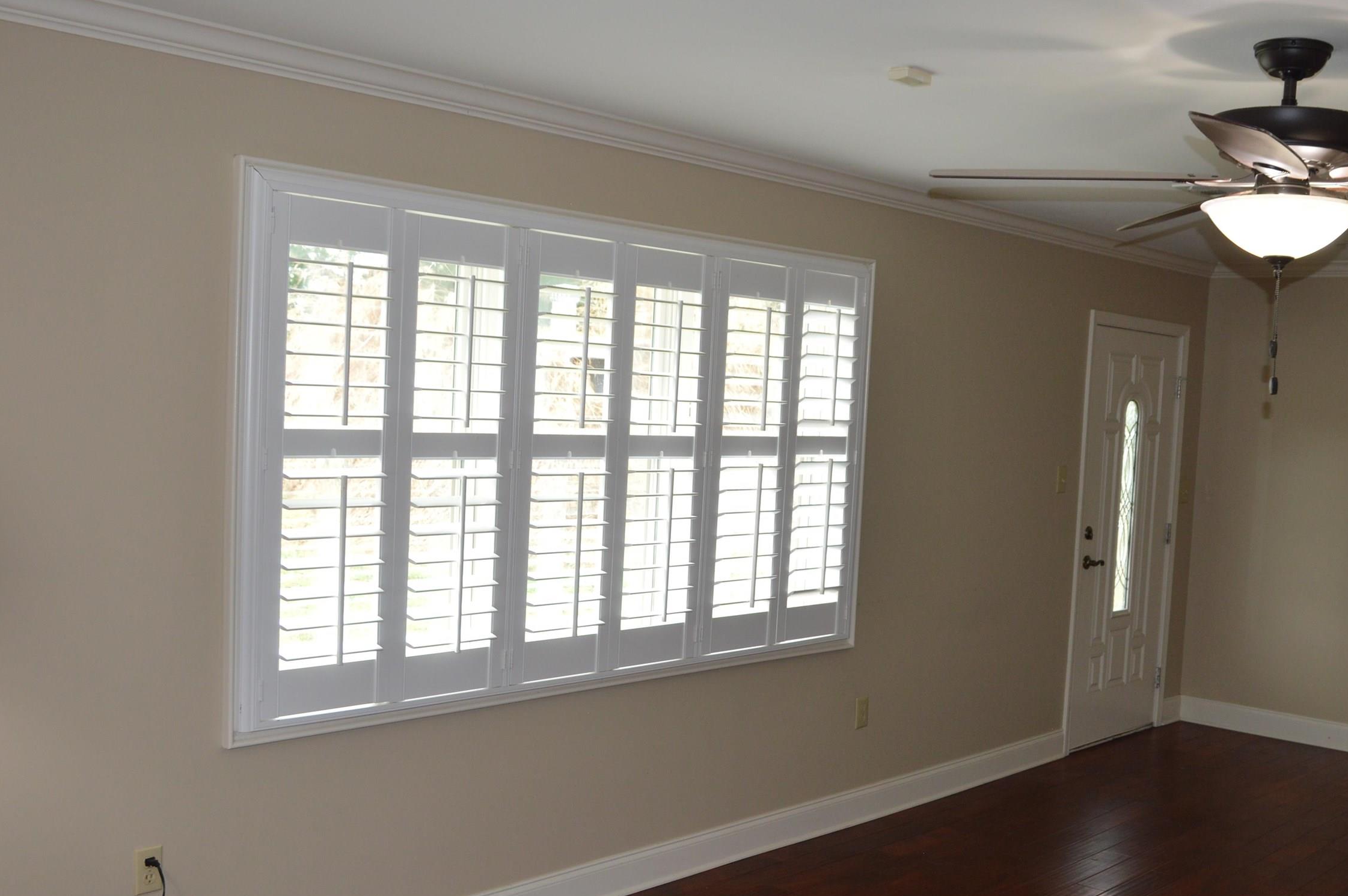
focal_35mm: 37
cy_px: 498
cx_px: 816
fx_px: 1384
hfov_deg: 51.5
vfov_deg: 35.8
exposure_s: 1/100
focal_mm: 18
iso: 400
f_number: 4
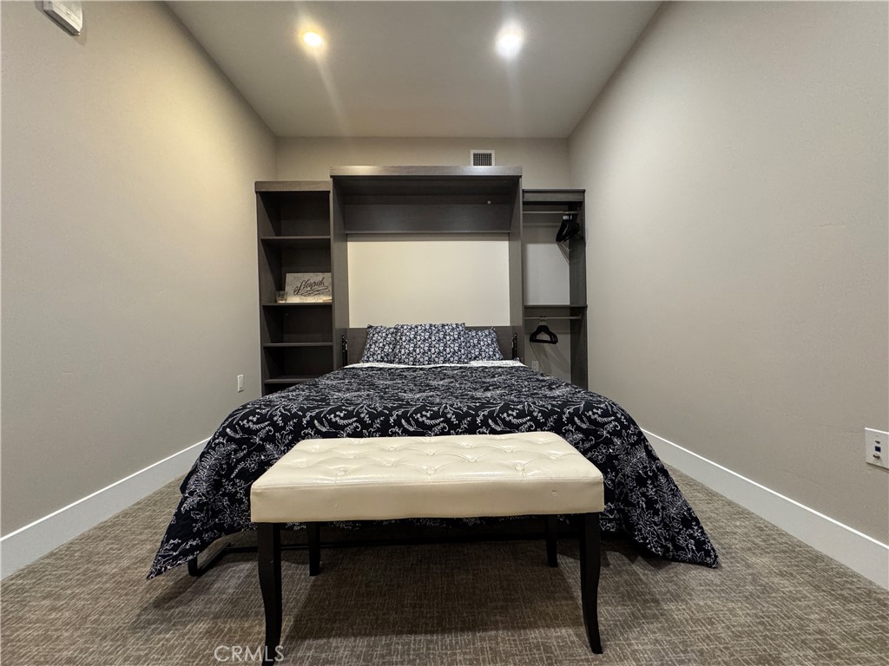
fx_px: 360
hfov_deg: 102.1
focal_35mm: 14
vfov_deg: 85.7
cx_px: 444
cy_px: 333
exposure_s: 1/60
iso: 500
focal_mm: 2.22
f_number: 2.2
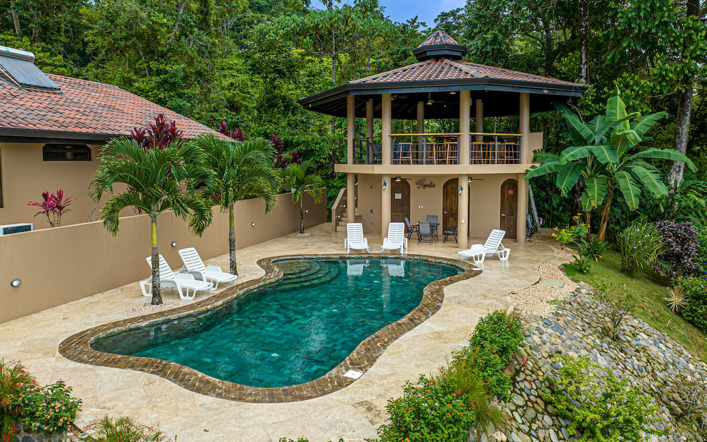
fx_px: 501
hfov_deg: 70.4
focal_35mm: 26
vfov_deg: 47.5
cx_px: 351
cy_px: 200
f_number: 2.8
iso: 140
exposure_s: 1/2500
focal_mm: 12.29
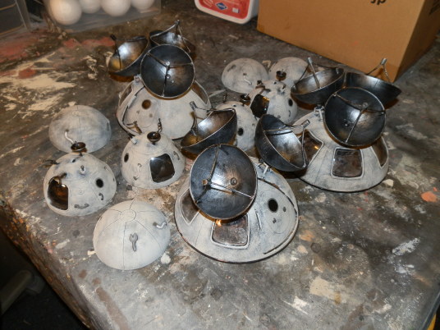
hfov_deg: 63.4
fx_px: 356
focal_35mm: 28
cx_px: 220
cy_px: 165
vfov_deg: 49.7
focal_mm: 5
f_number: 3.1
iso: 100
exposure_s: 1/30
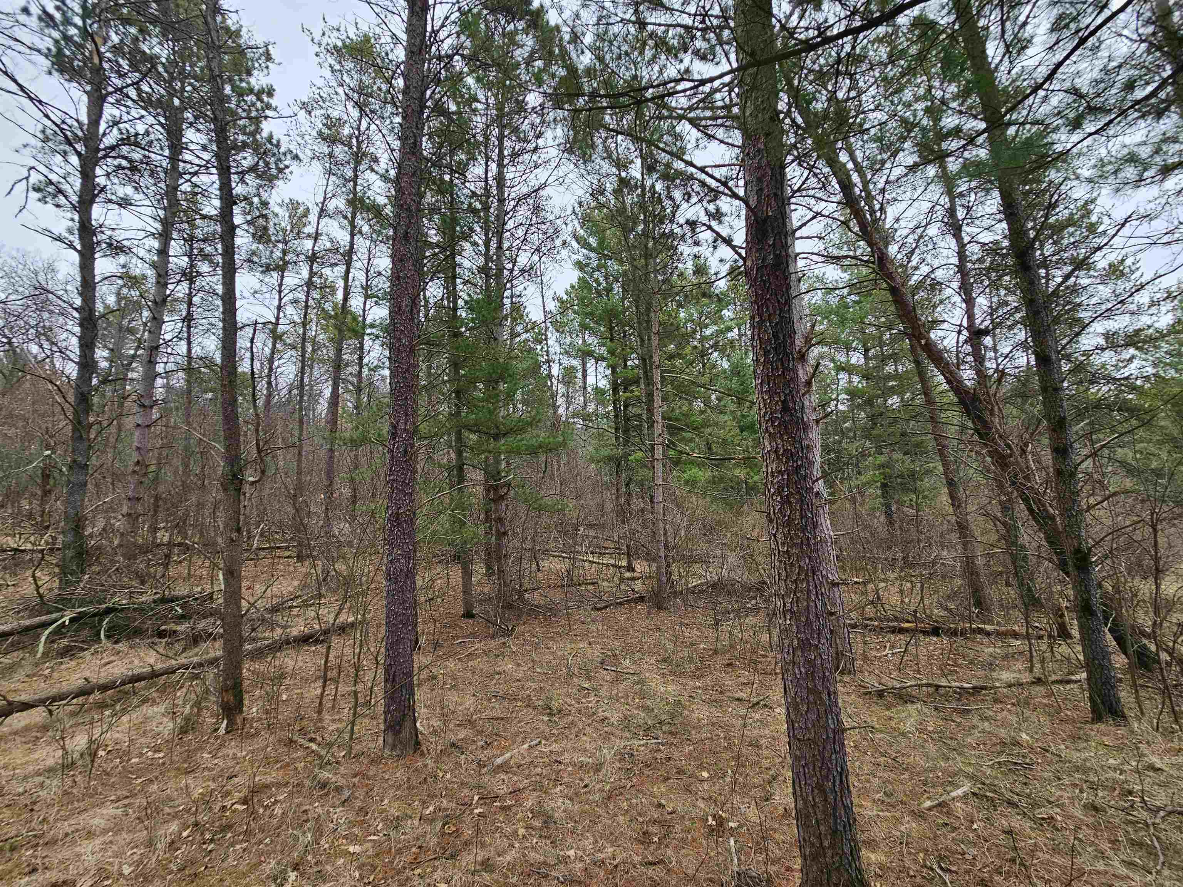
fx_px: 444
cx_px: 592
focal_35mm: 13
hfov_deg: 106.2
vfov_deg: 89.9
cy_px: 444
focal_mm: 2.2
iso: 50
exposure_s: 1/208
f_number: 2.2
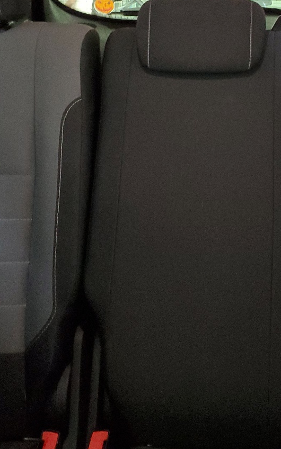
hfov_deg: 24.6
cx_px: 213
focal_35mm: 52
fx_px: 637
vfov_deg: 38.3
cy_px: 140
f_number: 1.5
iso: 491
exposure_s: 1/15
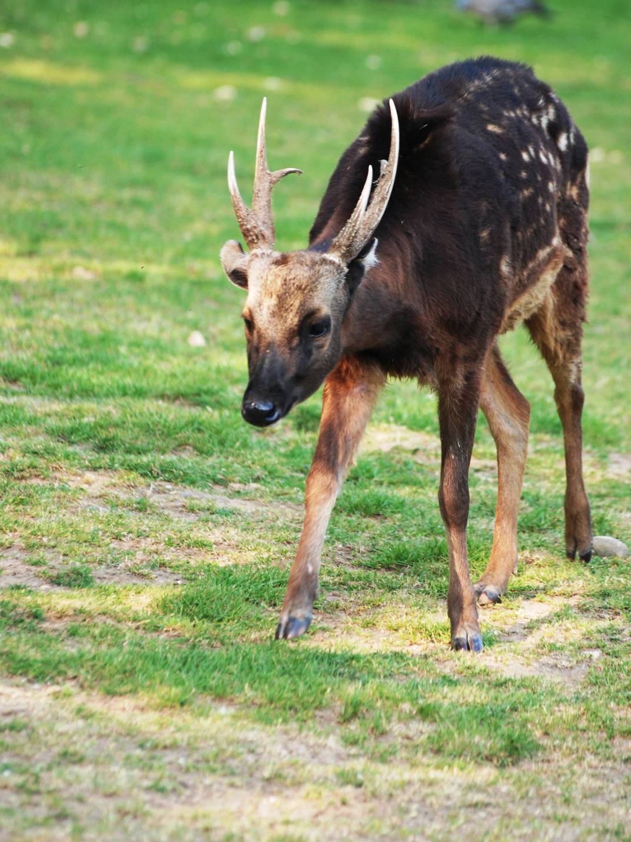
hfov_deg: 4.7
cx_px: 316
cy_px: 378
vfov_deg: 6.3
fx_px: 7695
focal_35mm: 317
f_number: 5
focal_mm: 195
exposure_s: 1/250
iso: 400
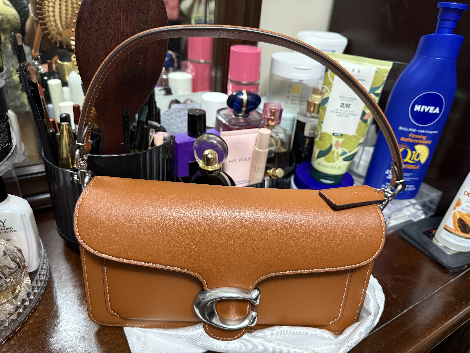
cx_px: 235
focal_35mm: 24
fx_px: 326
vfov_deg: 56.8
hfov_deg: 71.6
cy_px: 176
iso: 640
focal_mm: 6.76
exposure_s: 1/60
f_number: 1.78
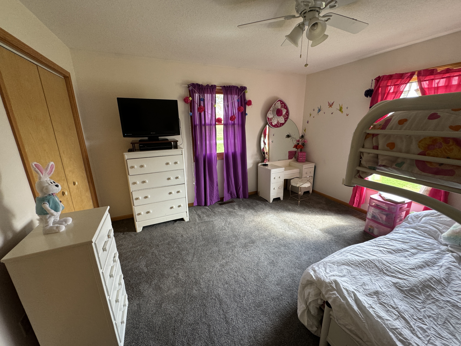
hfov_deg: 102.1
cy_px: 173
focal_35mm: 14
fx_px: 186
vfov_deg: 85.7
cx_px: 230
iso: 160
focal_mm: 2.22
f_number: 2.2
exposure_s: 1/99
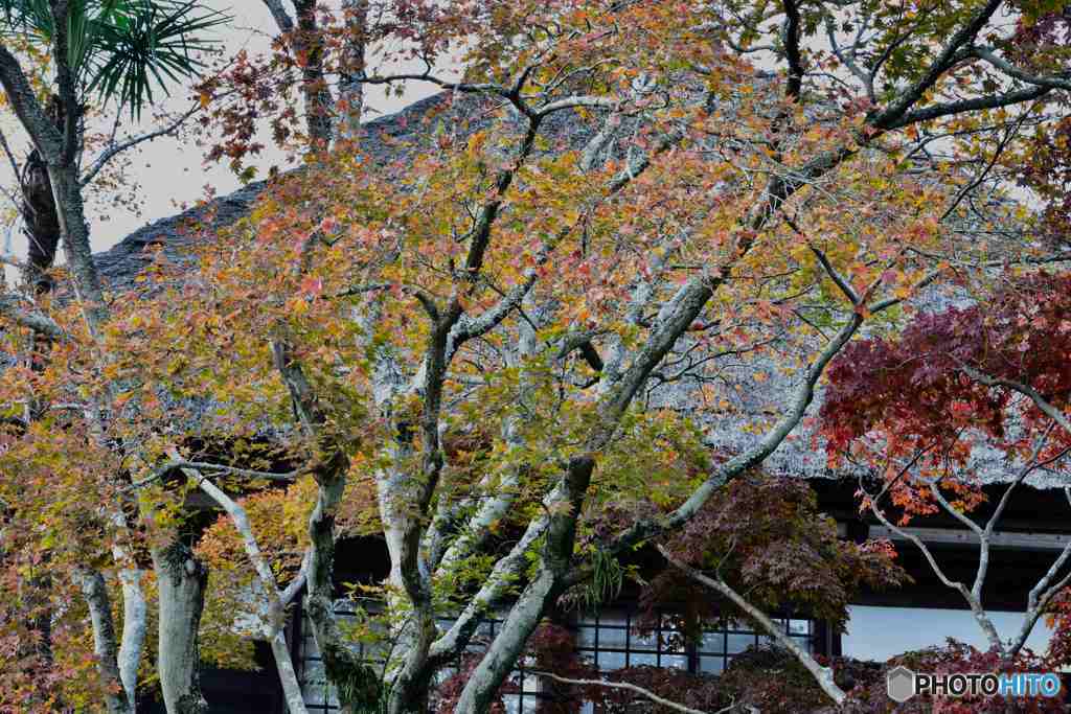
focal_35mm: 95
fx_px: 2826
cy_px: 357
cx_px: 536
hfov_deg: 21.5
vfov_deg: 14.4
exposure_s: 1/2
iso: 100
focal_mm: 95
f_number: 14
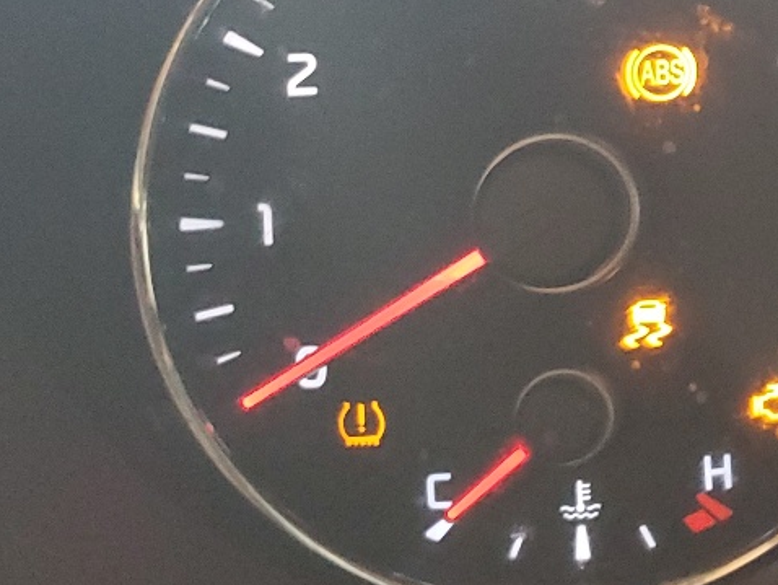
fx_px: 1956
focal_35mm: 87
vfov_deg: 16.7
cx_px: 1281
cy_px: 11
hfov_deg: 18.8
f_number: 1.5
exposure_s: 1/15
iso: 316
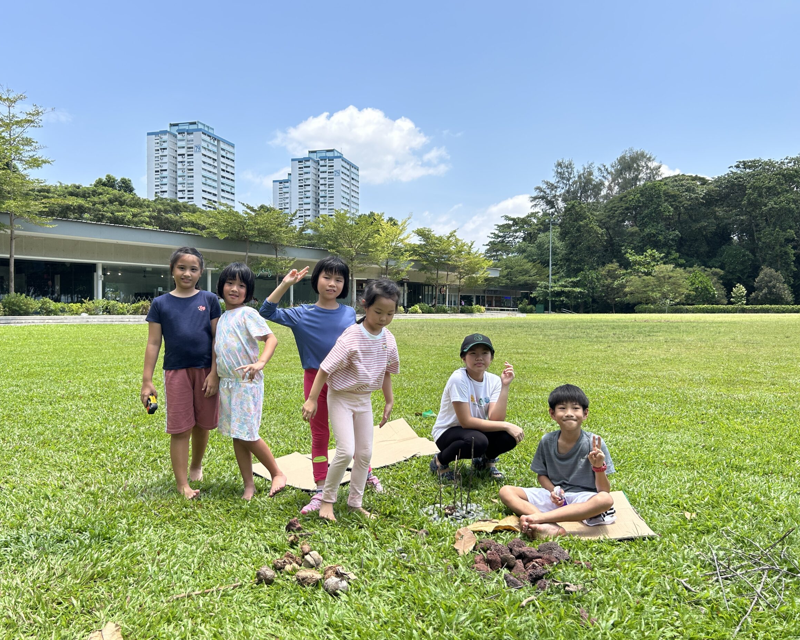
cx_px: 378
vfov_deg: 51.5
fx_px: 663
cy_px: 317
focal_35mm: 28
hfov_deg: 62.2
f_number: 1.5
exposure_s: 1/2762
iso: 50
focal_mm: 5.7
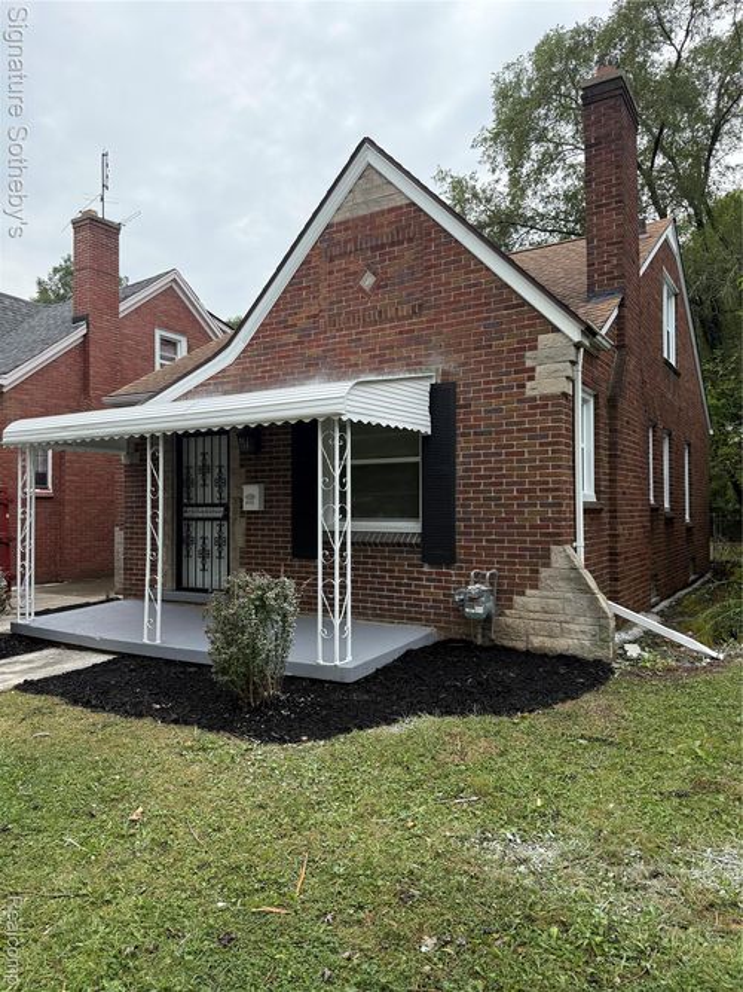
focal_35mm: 24
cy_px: 496
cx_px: 372
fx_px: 687
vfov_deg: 71.6
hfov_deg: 56.8
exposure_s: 1/2000
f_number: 1.78
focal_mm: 6.76
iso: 100
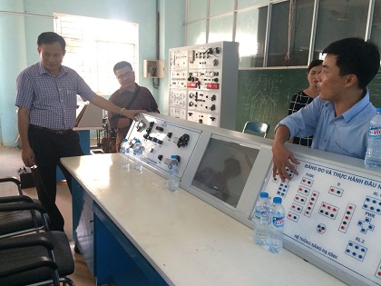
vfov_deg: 48.2
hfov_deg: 61.7
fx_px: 319
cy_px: 143
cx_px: 190
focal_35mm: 29
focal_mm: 4.15
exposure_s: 1/30
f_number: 2.2
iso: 160
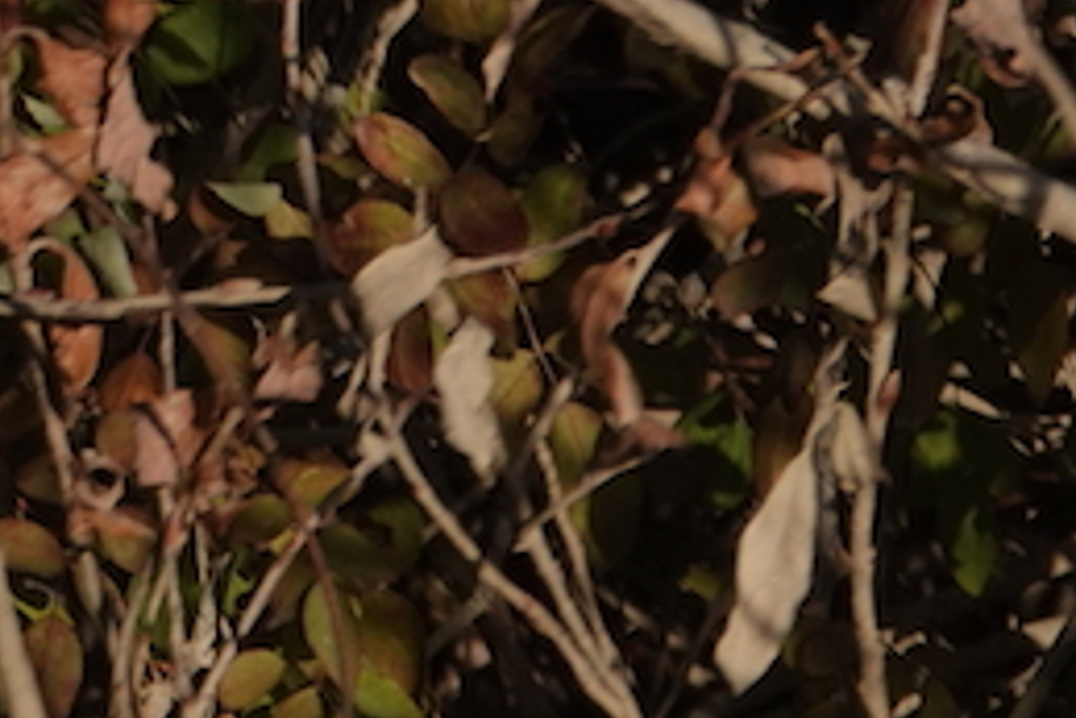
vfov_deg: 0.5
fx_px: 83014
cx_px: -806
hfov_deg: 0.7
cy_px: 884
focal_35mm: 2776
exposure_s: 1/800
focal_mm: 220
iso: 100
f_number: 5.6
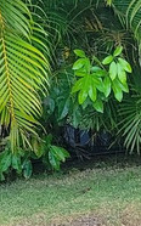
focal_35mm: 158
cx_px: 332
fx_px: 973
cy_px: 165
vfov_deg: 13.2
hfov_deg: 7.7
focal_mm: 5.4
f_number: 1.8
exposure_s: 1/119
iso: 320
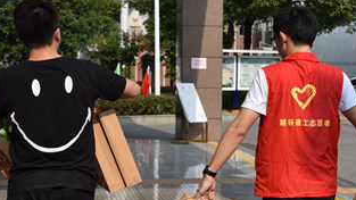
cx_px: 237
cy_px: 133
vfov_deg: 11.1
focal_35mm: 109
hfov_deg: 19.6
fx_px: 1029
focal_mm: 65
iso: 800
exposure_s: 1/1250
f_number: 9
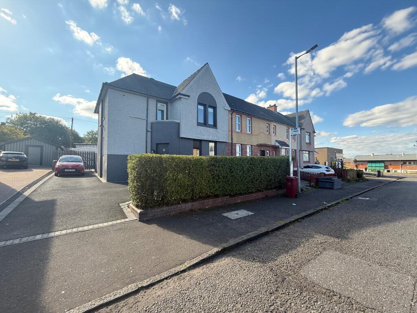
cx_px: 208
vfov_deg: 85.7
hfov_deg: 102.1
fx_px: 169
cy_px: 156
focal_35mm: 14
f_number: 2.2
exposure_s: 1/346
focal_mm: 2.22
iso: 64
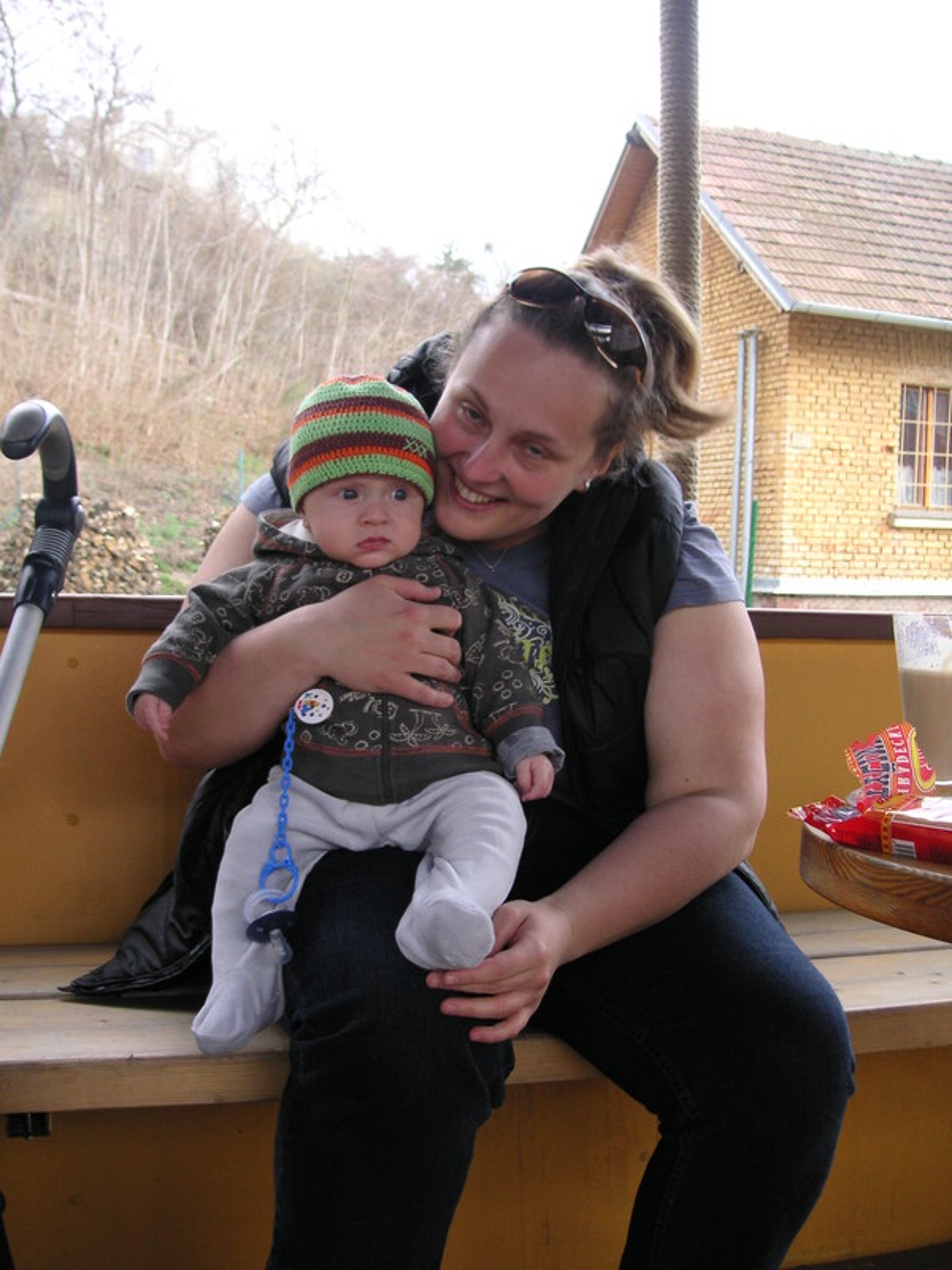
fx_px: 1357
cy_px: 635
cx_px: 476
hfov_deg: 38.7
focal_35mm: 37
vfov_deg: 50.1
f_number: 2.8
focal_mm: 6.1
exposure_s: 1/90
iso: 50
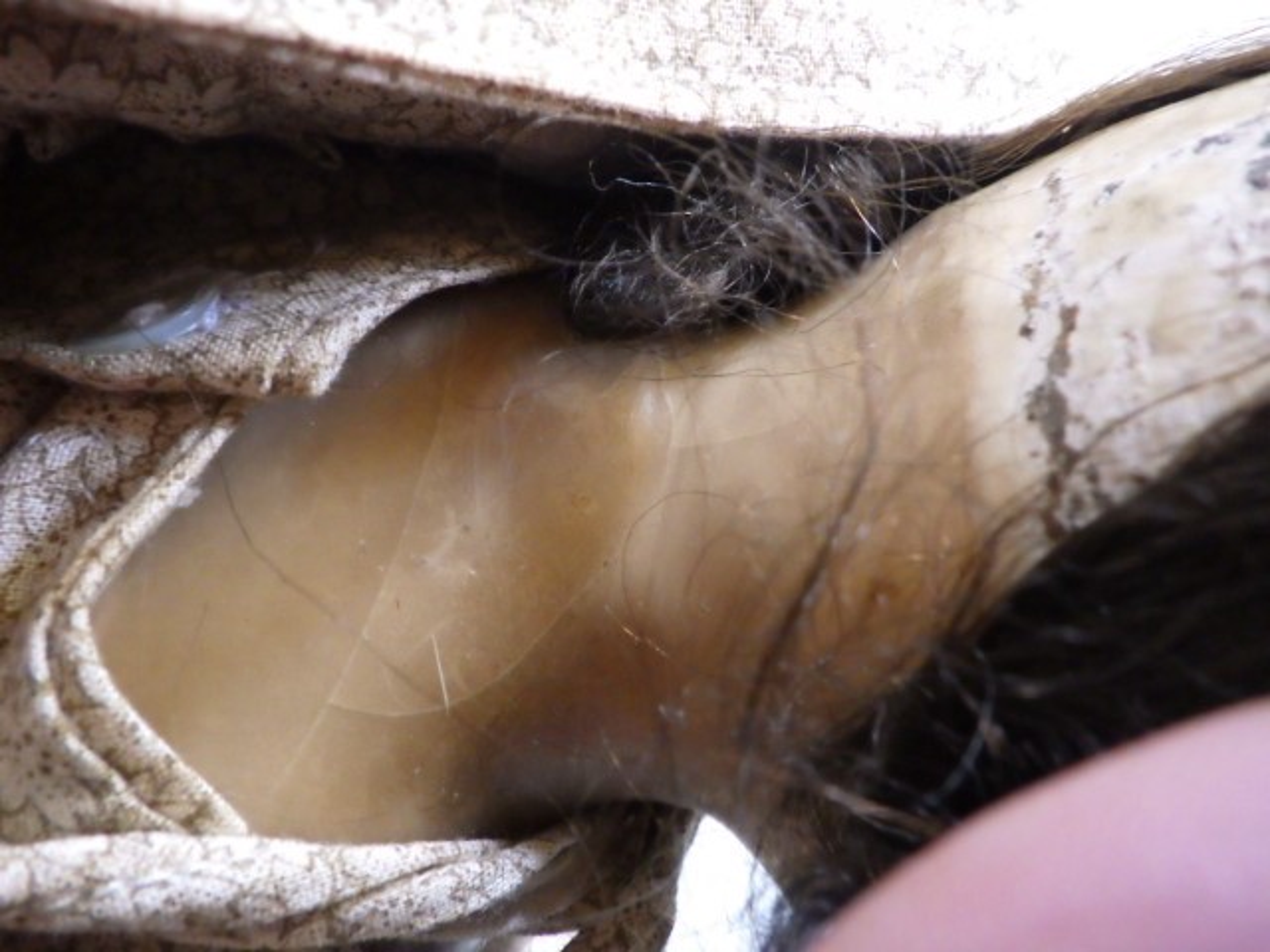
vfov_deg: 49.7
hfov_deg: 63.4
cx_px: 635
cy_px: 476
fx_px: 1027
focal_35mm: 28
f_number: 3.5
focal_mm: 5
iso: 1250
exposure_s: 1/45
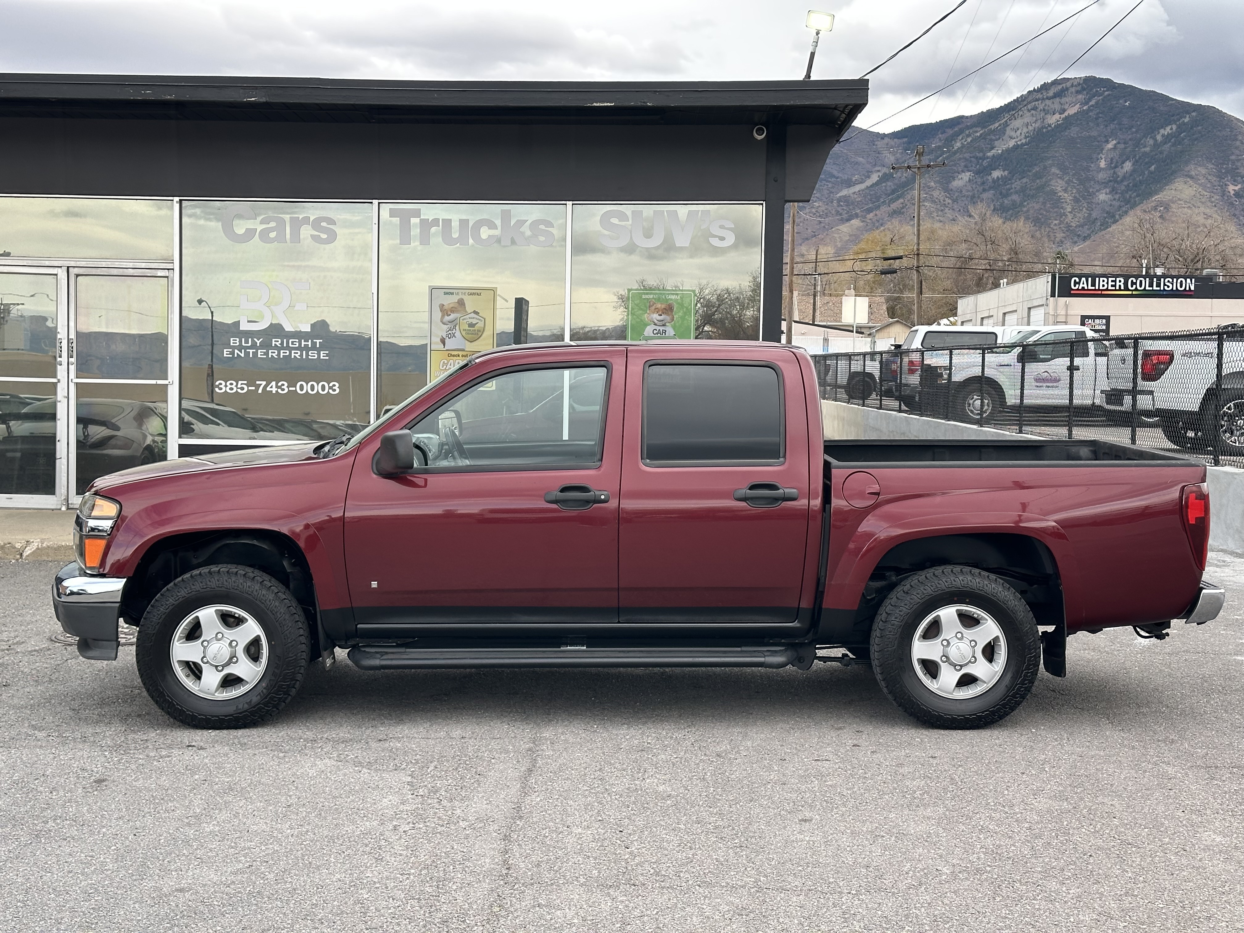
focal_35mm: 48
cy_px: 466
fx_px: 1725
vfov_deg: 30.3
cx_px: 622
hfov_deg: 39.7
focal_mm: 6.86
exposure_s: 1/320
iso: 64
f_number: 1.78
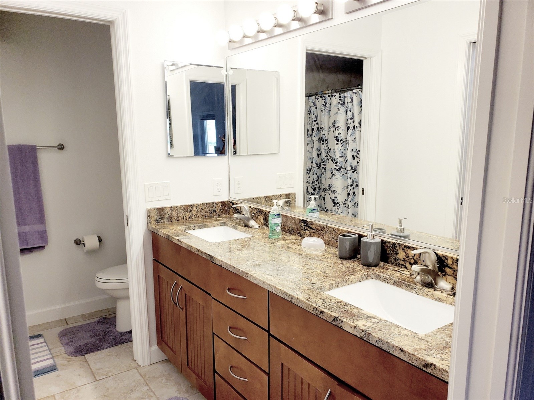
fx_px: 401
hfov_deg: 67.3
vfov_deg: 53.1
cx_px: 267
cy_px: 200
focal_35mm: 26
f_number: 2.4
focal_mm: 4.3
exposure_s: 1/120
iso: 100
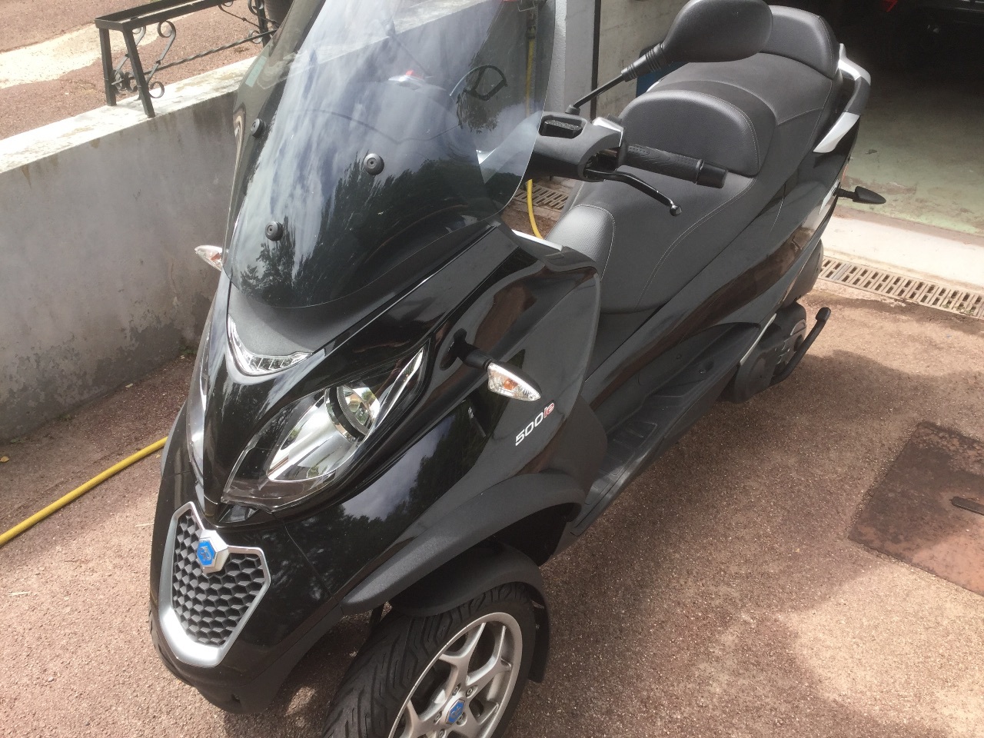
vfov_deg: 45.4
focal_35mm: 31
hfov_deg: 58.4
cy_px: 369
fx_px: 881
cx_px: 492
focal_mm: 3.3
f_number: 2.4
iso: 25
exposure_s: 1/362
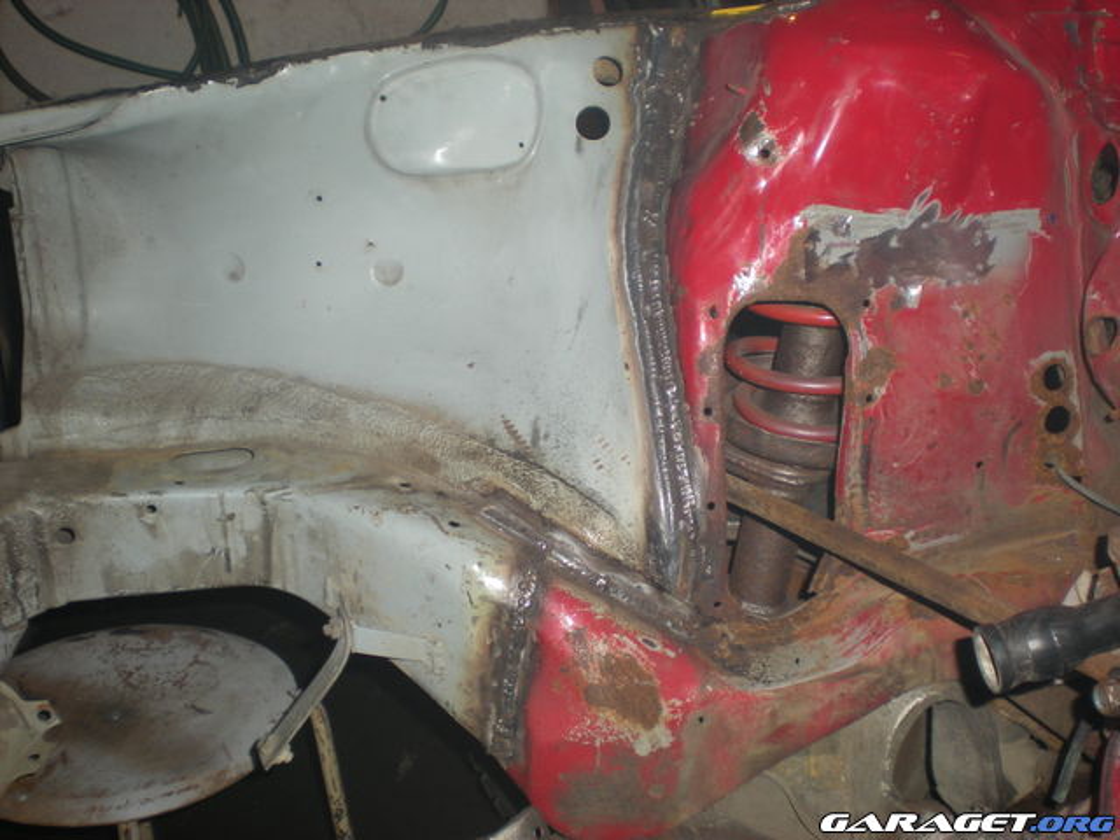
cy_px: 420
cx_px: 560
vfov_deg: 37.7
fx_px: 1229
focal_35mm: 38
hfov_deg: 49.0
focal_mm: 6.3
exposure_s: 1/60
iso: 68
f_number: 3.1
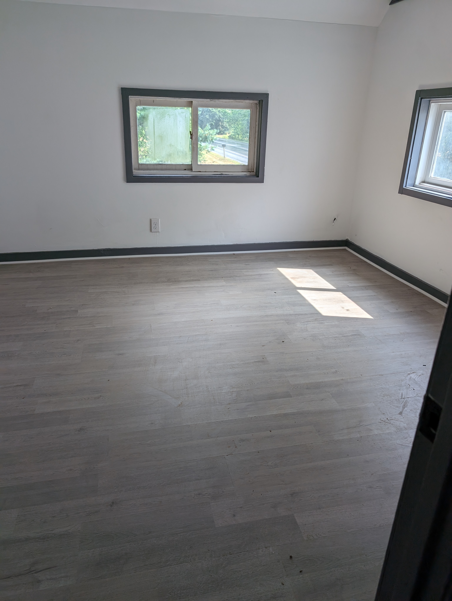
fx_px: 417
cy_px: 300
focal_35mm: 24
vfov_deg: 71.5
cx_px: 226
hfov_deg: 56.9
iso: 17
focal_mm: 6.9
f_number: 1.68
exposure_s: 1/205
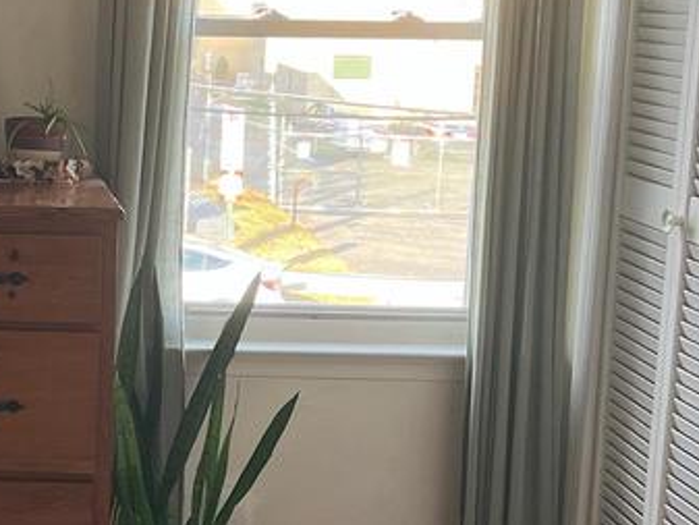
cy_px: 205
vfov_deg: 18.7
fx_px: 1596
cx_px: -97
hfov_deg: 23.0
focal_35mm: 79
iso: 100
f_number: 1.6
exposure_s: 1/122
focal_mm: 5.1
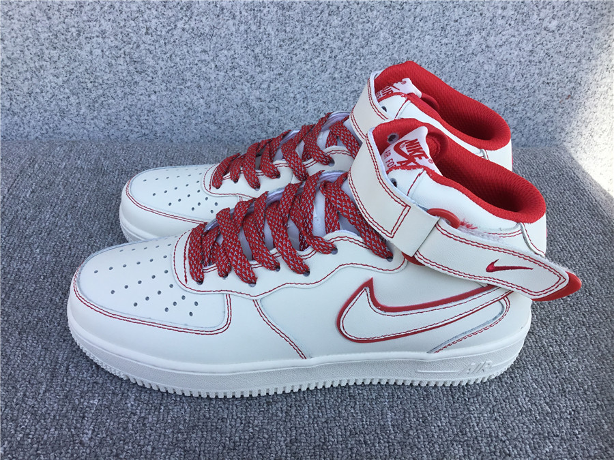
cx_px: 307
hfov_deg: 58.4
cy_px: 230
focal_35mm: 31
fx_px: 550
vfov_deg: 45.4
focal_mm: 3.3
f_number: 2.4
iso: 25
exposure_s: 1/503
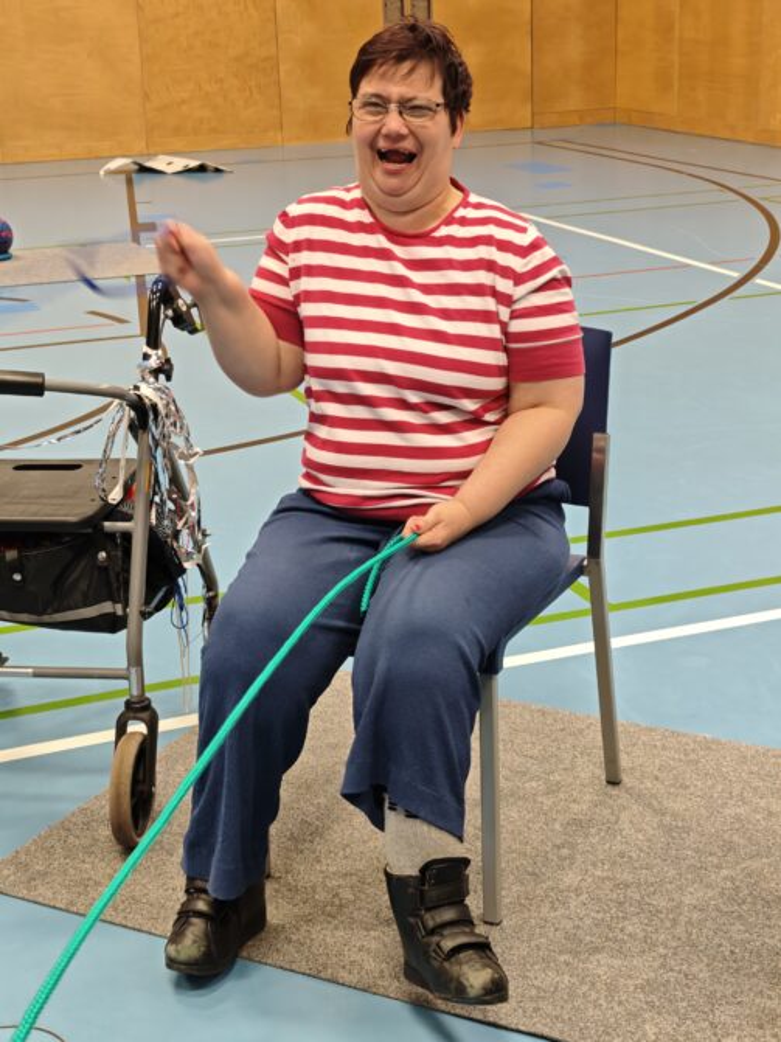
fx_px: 1655
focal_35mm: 55
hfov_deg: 26.6
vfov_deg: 34.9
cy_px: 521
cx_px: 390
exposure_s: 1/100
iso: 320
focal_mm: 8.72
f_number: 1.63
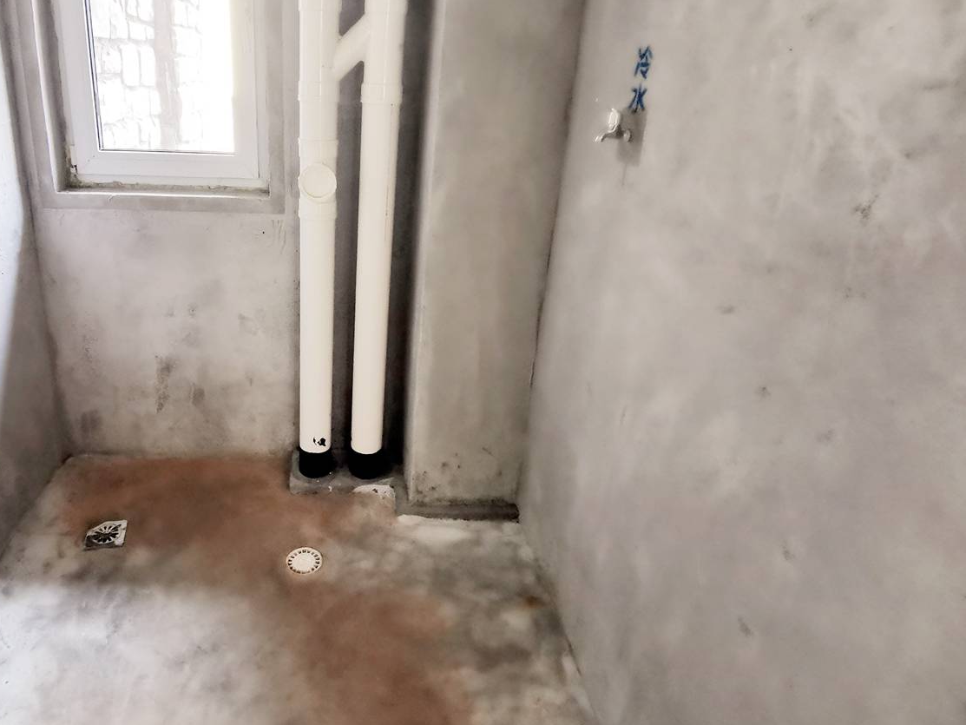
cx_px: 349
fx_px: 614
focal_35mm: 22
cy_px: 286
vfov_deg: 60.5
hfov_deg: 74.8
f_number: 2.2
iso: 400
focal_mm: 2.26
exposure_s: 1/33.3
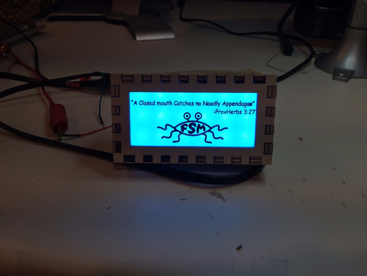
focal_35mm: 29
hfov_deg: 61.7
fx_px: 307
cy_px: 138
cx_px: 184
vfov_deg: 48.2
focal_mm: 4.15
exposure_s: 1/297
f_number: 2.2
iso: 32
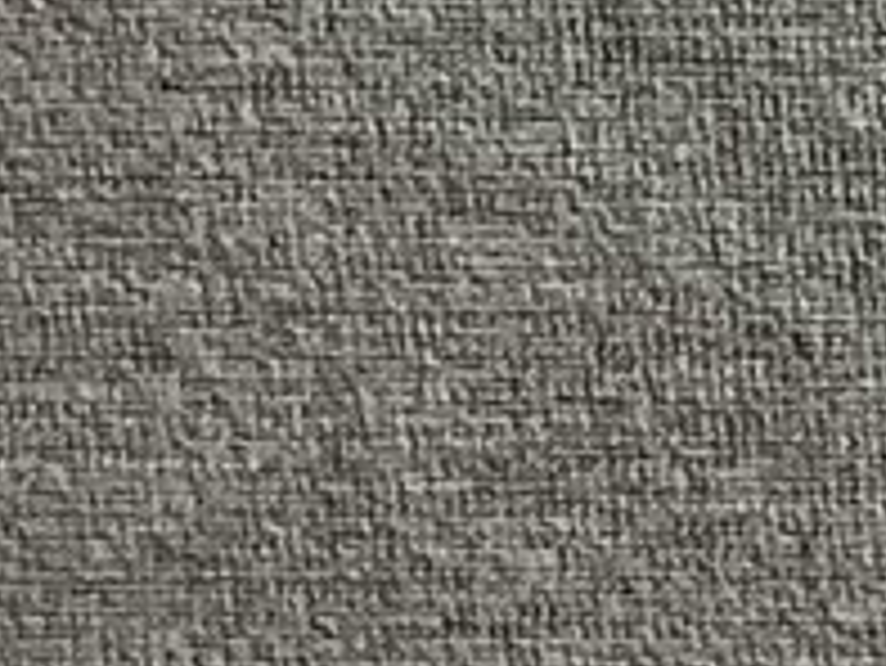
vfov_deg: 6.0
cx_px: 2755
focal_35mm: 238
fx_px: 6095
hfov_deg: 7.3
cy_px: 1586
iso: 320
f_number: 2.4
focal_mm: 3.3
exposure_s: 1/33
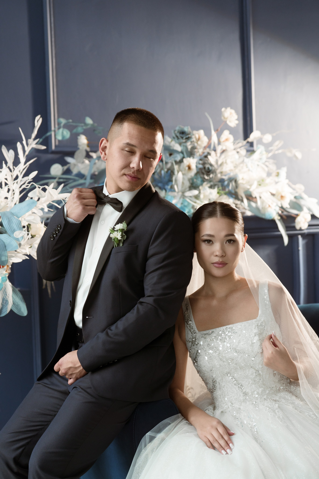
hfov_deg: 16.9
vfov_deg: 25.1
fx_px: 1077
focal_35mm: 81
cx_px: 160
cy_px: 240
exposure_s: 1/125
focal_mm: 81
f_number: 3.5
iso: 800
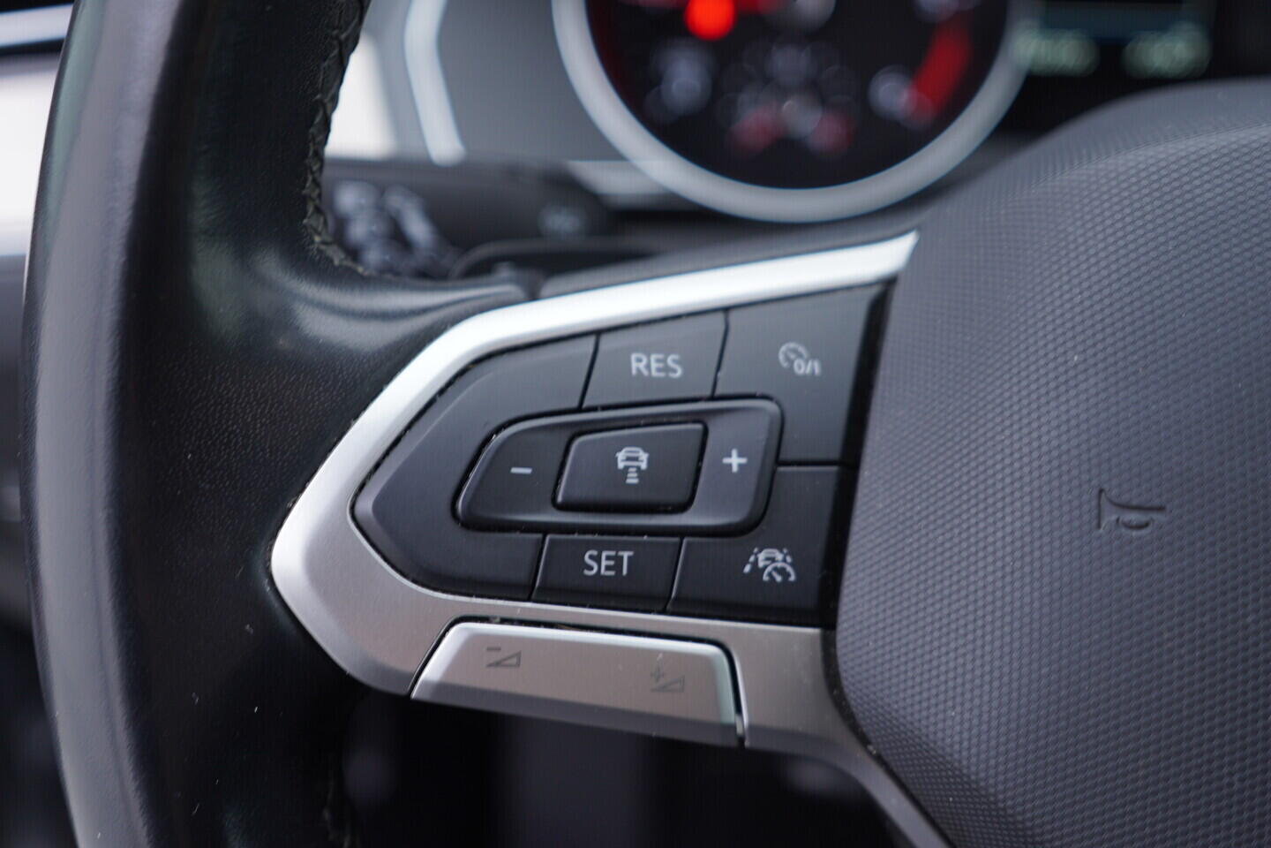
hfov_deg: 53.1
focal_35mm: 36
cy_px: 424
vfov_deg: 36.9
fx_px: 1271
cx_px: 636
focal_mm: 24
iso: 125
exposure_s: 1/40
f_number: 2.8
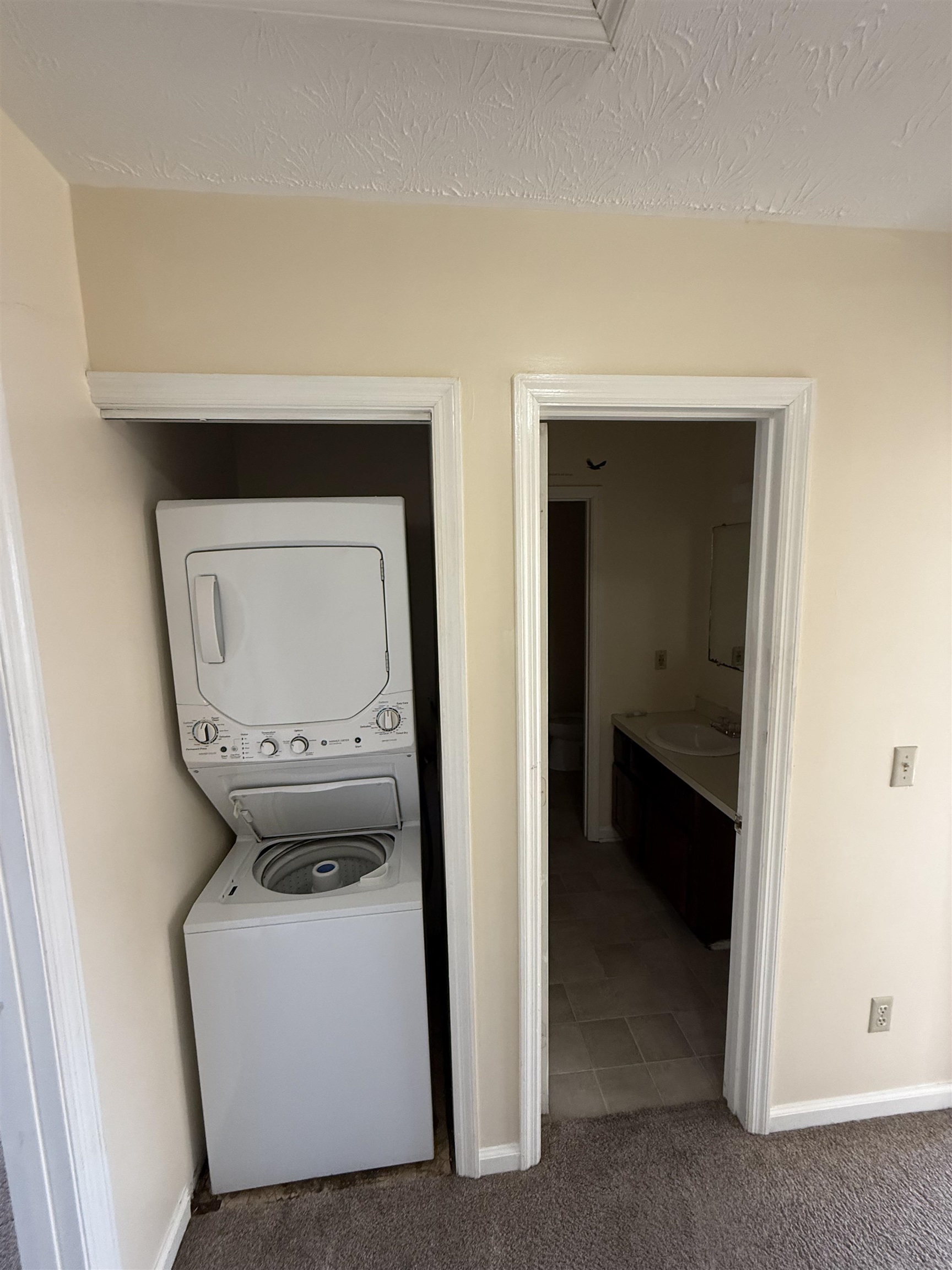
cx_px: 476
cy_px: 635
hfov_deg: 85.7
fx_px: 513
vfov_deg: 102.1
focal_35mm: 14
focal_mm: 2.22
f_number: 2.2
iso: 320
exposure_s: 1/99
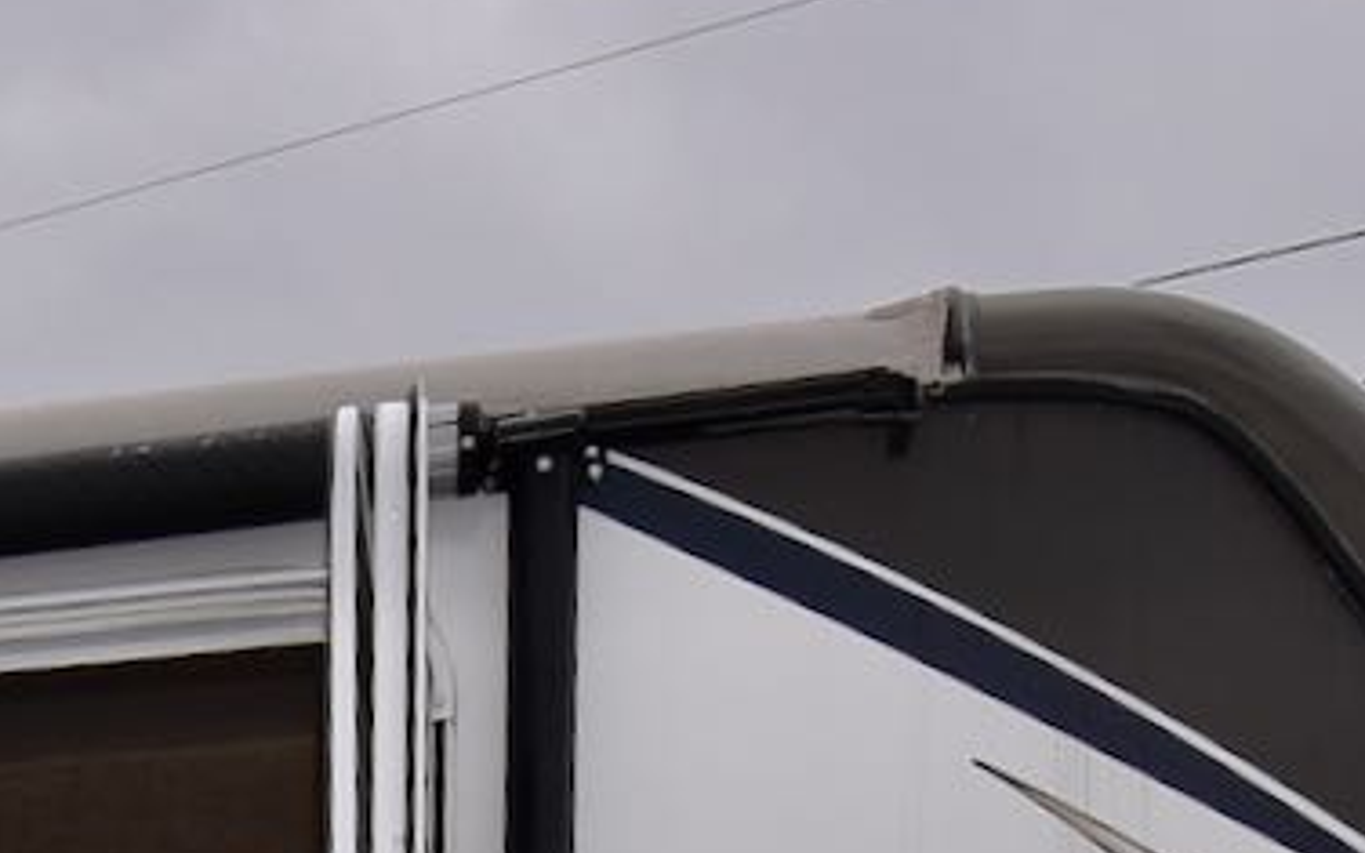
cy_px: 1844
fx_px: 3133
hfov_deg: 20.0
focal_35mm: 84
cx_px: -864
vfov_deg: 12.9
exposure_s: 1/200
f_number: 11
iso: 100
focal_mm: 11.5
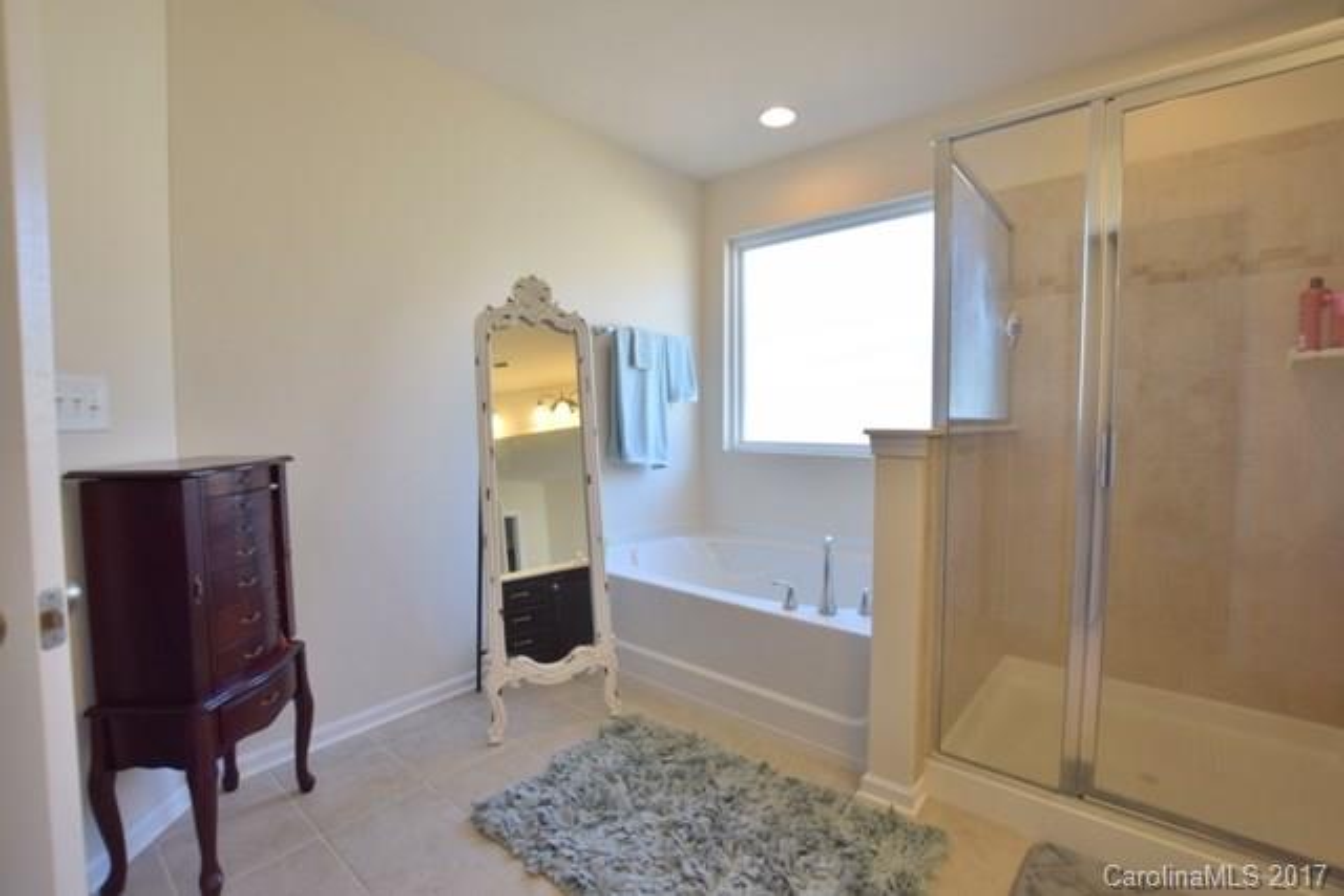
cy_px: 448
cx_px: 672
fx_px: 560
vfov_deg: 77.4
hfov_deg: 100.4
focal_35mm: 15
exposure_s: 1/100
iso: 400
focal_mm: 10
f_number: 5
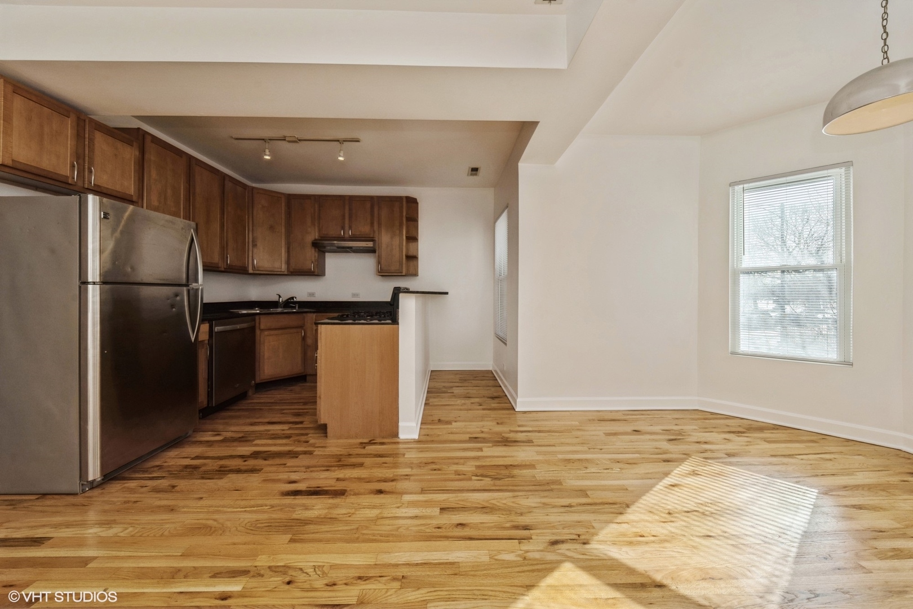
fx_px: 304
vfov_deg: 90.0
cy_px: 304
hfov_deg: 112.6
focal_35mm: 12
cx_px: 456
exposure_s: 1/250
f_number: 8
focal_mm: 12
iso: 200
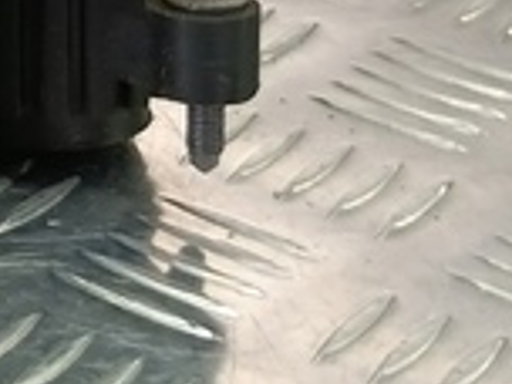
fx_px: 2293
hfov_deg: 10.3
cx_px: -862
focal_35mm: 155
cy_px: -249
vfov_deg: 9.2
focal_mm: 4.11
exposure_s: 1/50
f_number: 1.6
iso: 159
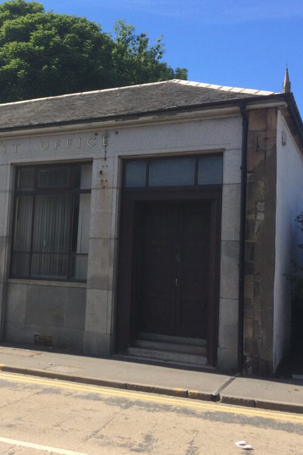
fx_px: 518
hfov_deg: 31.4
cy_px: 229
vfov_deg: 47.4
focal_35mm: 41
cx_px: 44
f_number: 2.2
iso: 32
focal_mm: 4.15
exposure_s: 1/1244
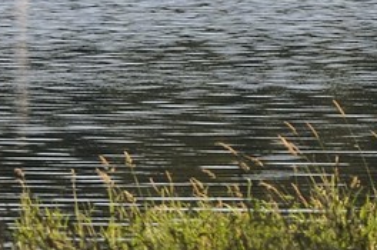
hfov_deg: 2.6
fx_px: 8248
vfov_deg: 1.7
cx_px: -705
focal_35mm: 789
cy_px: -100
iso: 200
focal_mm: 130
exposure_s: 1/125
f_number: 9
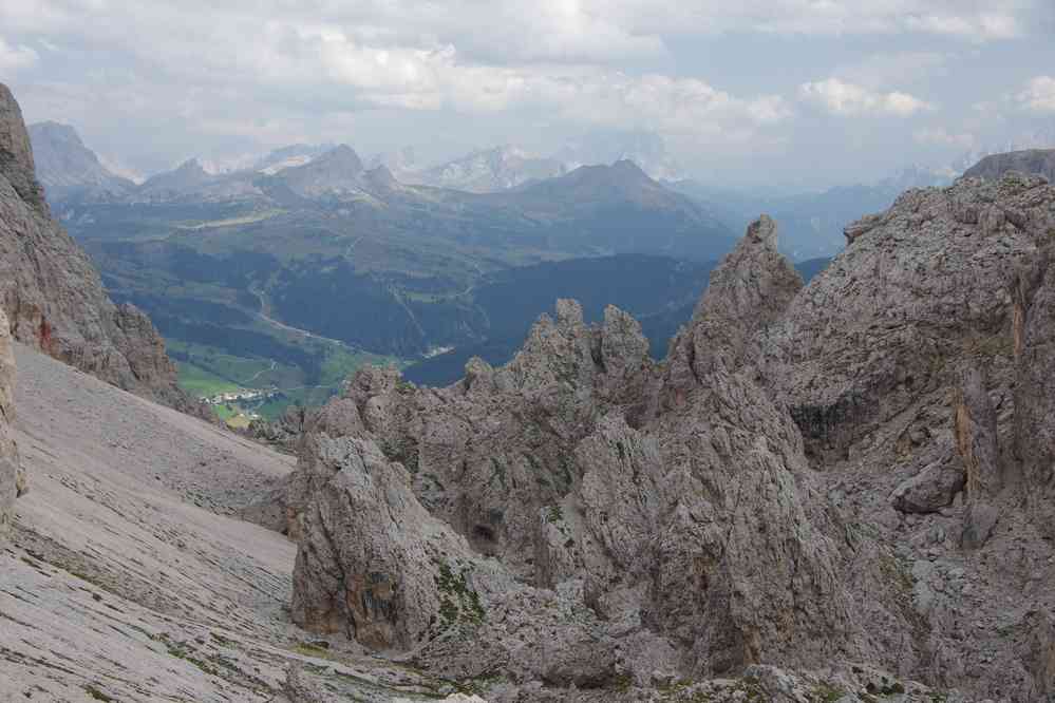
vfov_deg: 23.3
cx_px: 528
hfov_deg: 34.4
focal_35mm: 58
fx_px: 1705
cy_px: 352
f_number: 11
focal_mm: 38.8
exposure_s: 1/60
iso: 200
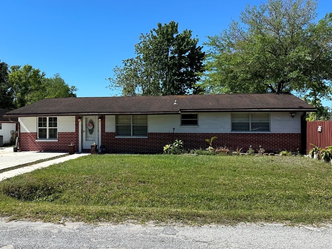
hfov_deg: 53.2
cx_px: 118
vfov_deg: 41.8
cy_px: 117
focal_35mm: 34
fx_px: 326
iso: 80
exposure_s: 1/4762
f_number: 1.78
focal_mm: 6.86
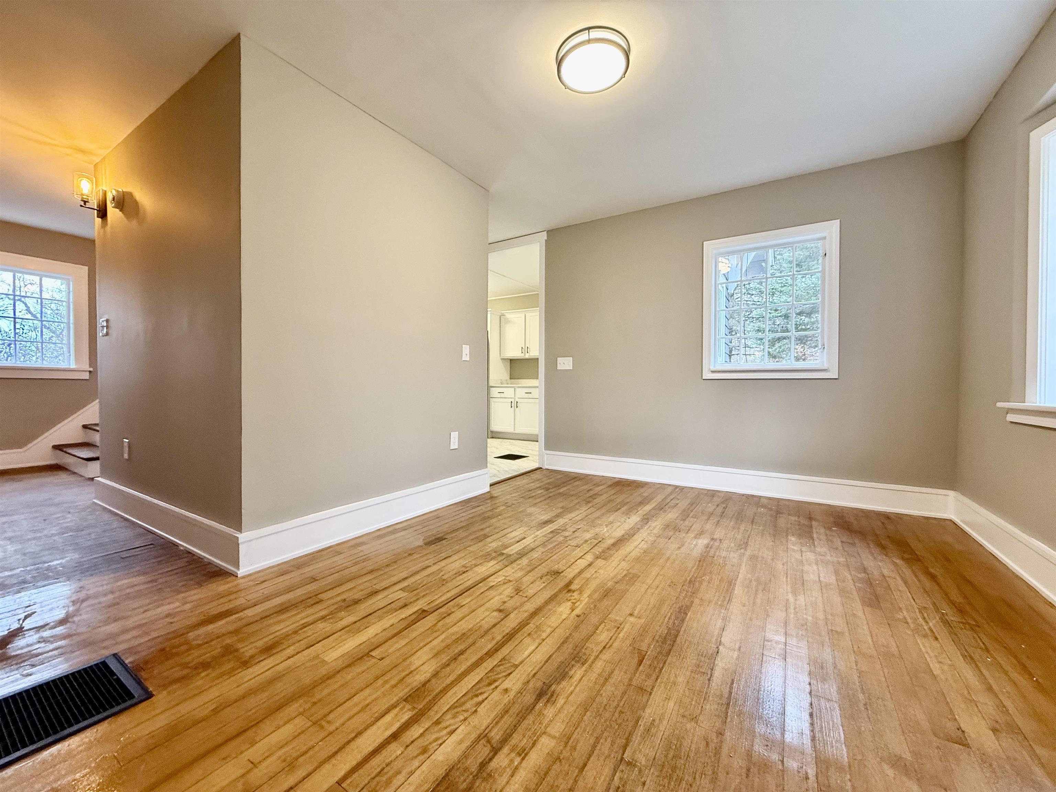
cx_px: 528
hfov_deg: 102.1
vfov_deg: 85.7
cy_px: 396
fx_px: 427
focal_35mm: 14
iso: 200
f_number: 2.2
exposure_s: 1/60
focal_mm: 2.22
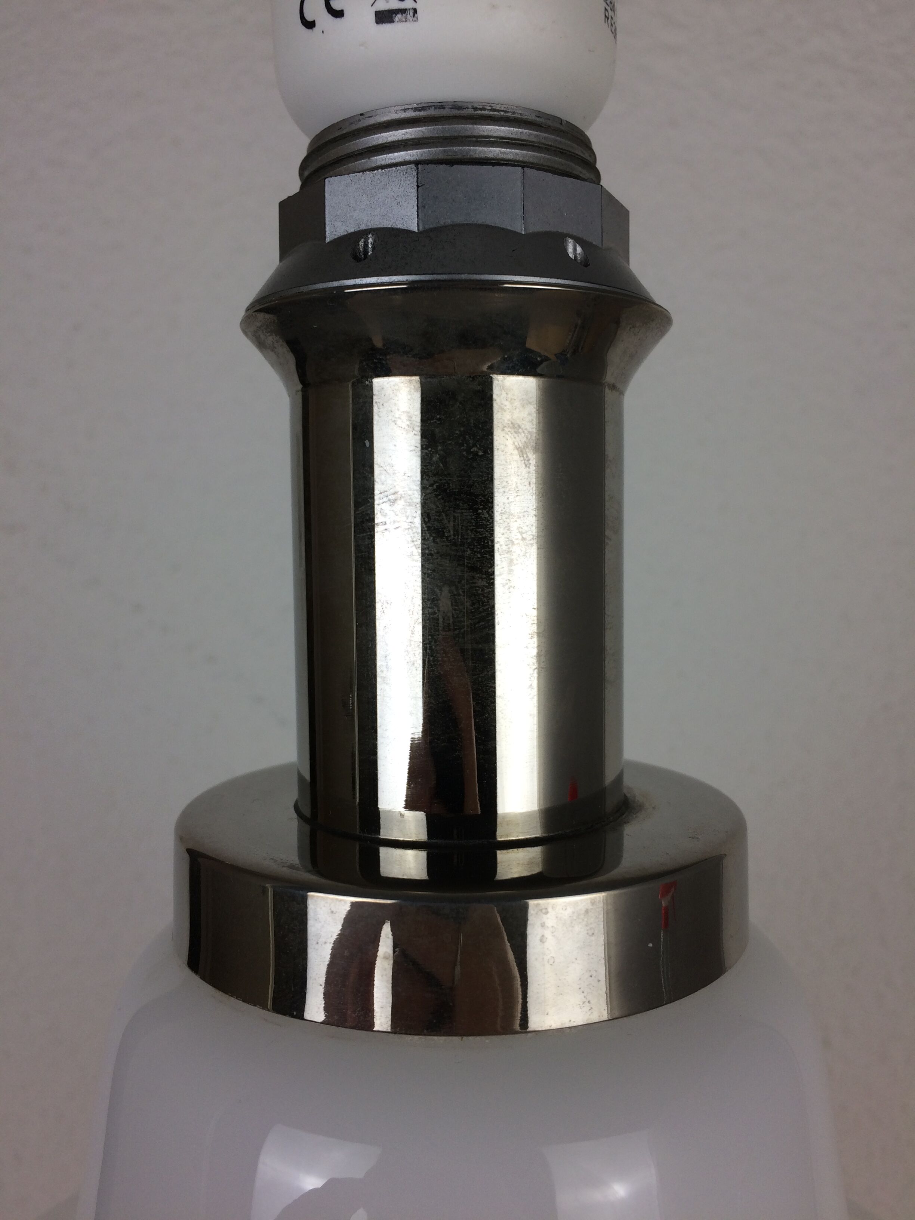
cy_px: 610
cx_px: 458
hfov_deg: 48.2
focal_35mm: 29
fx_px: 1022
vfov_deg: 61.7
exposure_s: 1/100
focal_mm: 4.15
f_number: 2.2
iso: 32
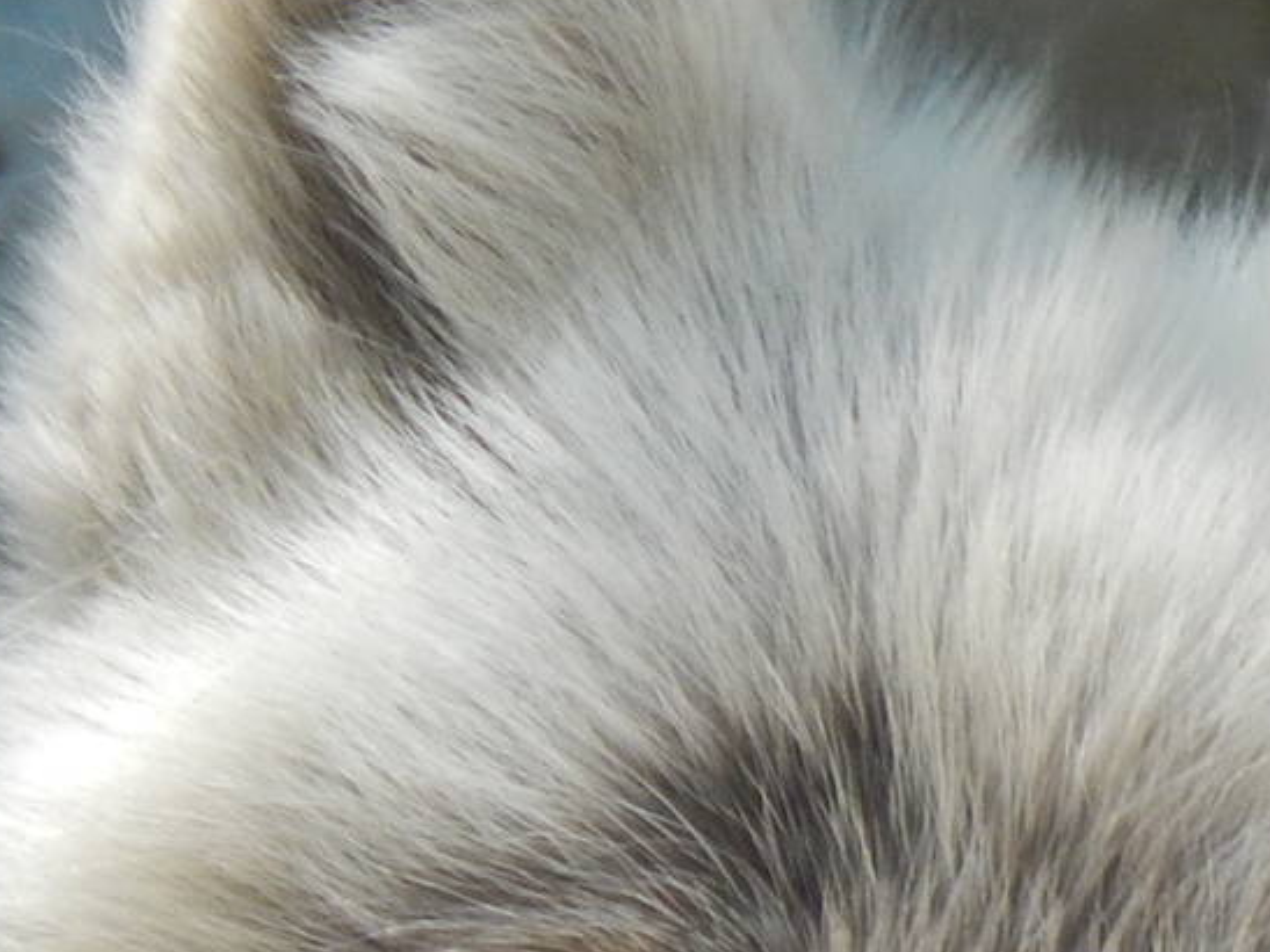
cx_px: 1084
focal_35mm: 1974
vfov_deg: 0.8
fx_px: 72407
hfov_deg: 1.0
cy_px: 1268
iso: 220
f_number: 5.8
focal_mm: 120
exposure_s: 1/125
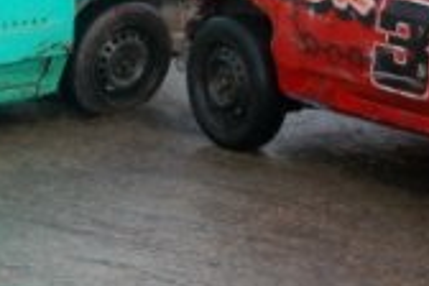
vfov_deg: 6.0
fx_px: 2717
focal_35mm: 228
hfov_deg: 9.0
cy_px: -130
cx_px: -8
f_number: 4.8
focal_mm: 40
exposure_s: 1/400
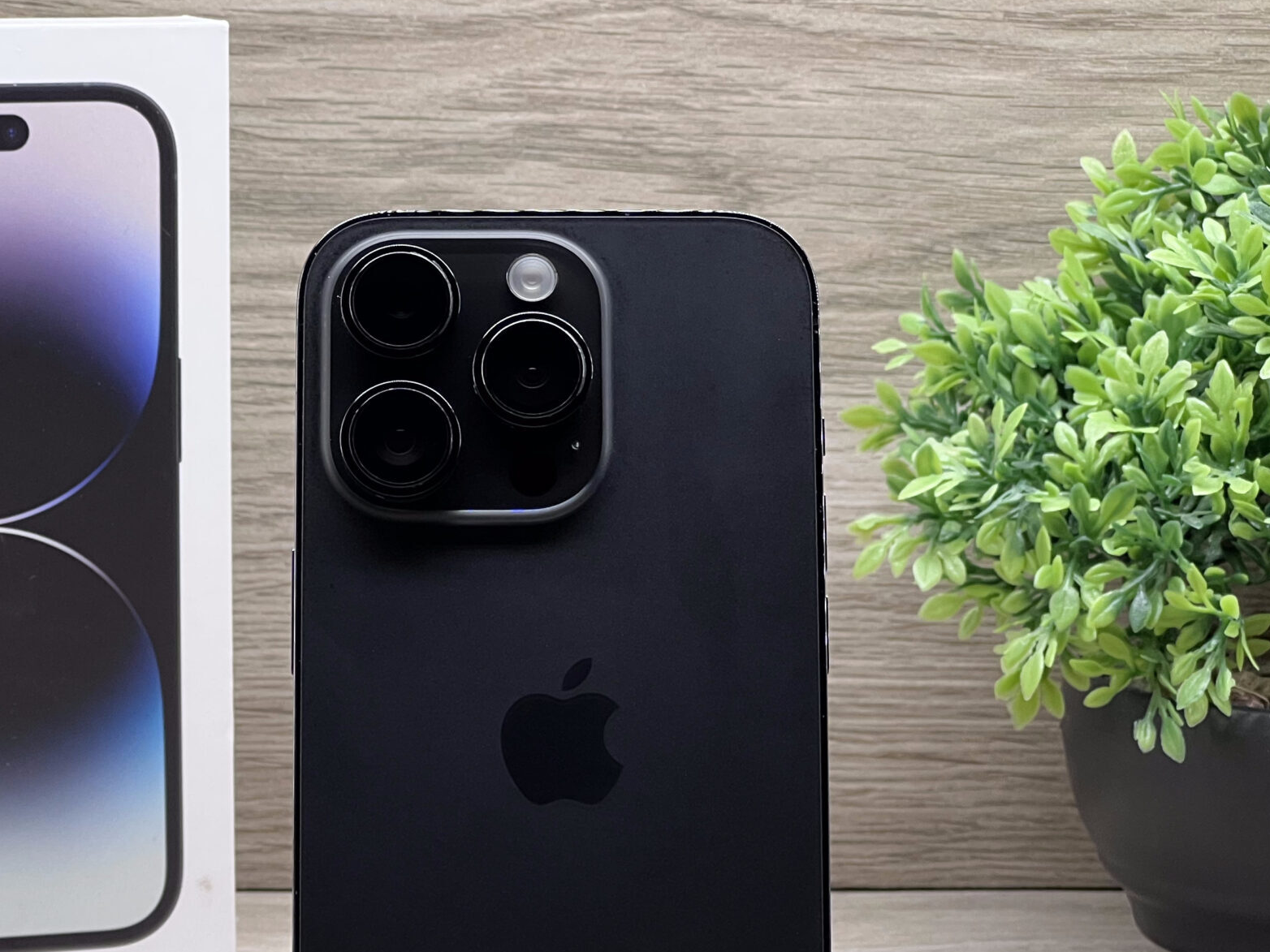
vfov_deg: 11.7
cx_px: 442
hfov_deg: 15.6
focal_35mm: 126
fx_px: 4623
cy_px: 659
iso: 100
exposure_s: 1/100
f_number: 2.8
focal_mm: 9
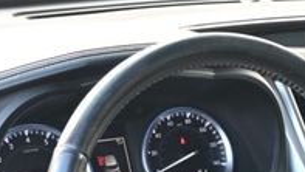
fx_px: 846
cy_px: 301
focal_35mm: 105
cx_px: 290
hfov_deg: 19.9
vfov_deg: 10.9
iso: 640
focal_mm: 20.5
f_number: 3.8
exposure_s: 1/125
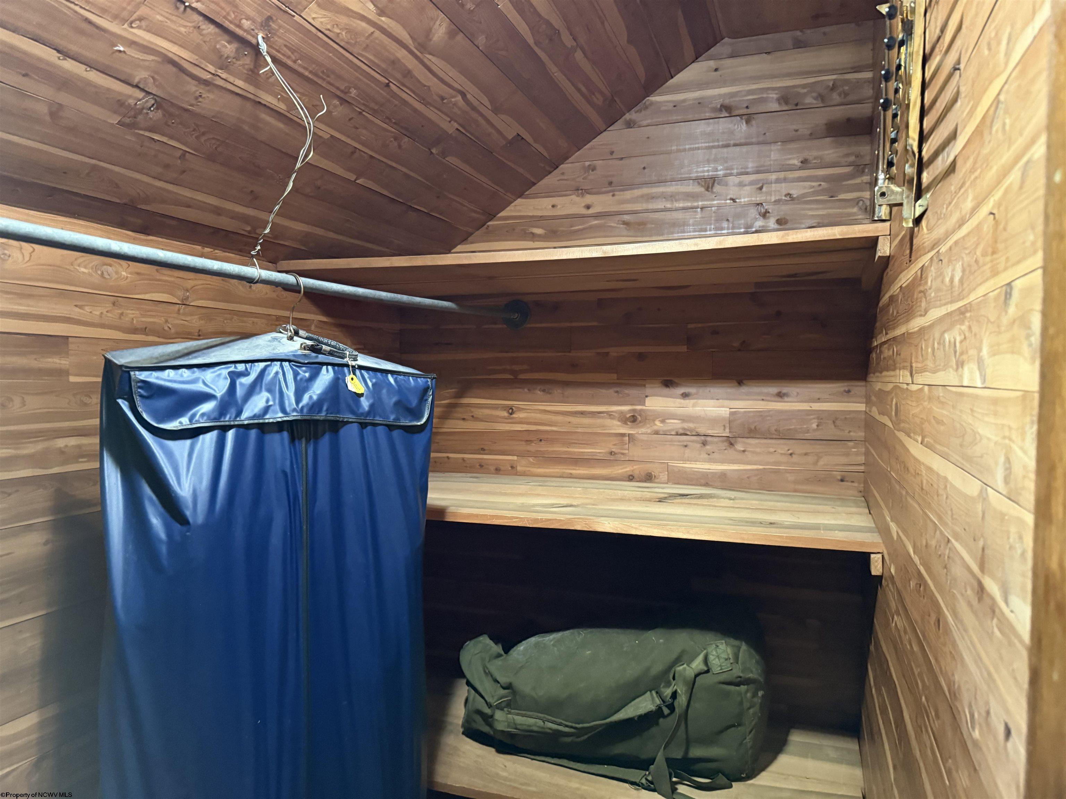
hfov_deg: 71.6
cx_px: 533
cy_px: 400
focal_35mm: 24
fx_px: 739
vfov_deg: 56.8
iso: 800
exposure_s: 1/30
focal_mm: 6.76
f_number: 1.78
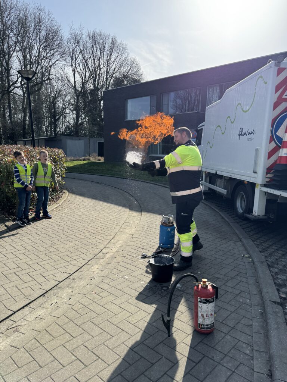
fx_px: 265
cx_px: 144
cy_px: 191
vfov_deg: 71.6
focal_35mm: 24
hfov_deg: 56.8
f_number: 1.78
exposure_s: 1/2959
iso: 80
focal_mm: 6.76
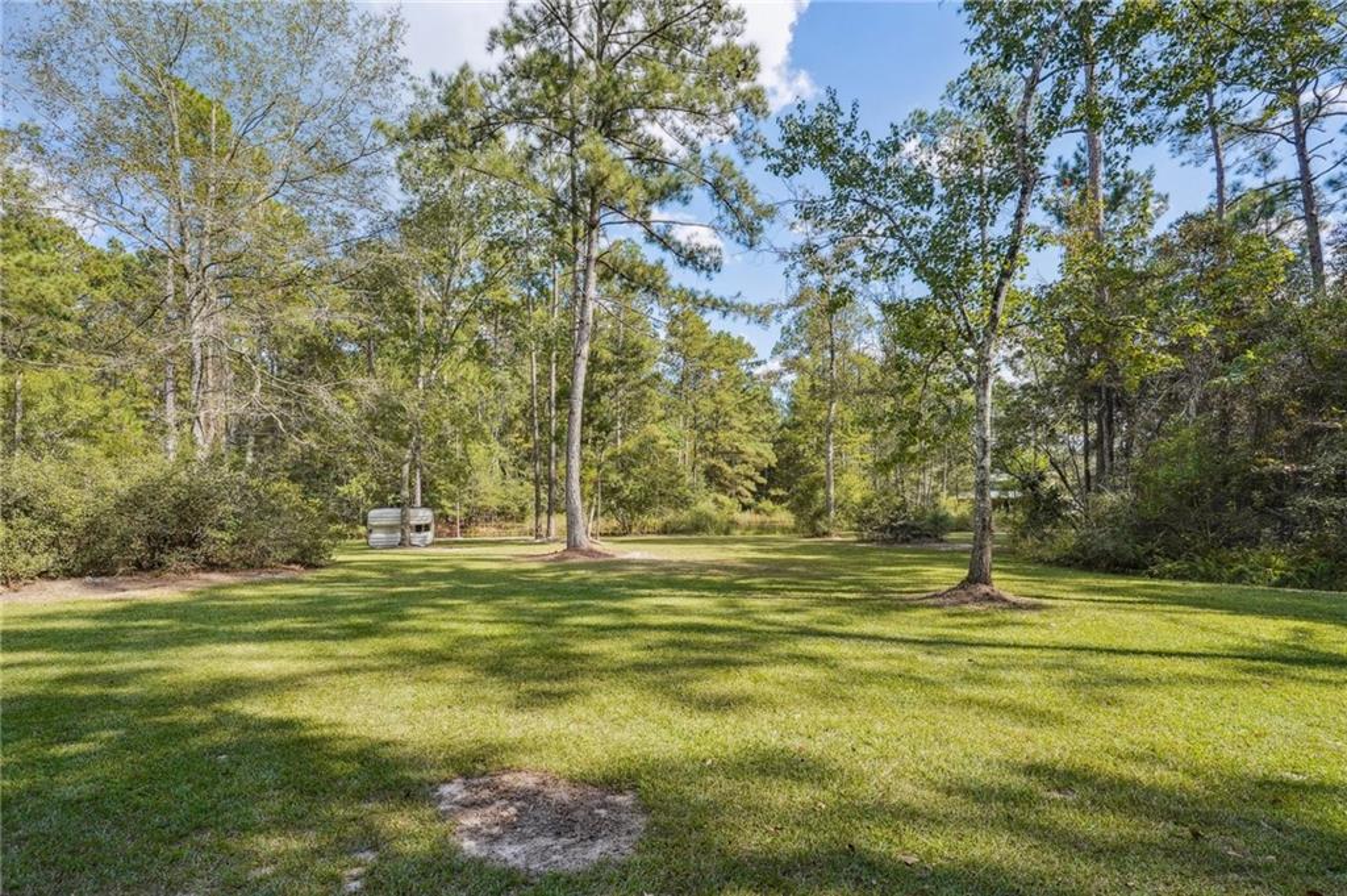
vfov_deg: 70.3
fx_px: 636
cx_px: 674
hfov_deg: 93.3
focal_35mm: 17
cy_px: 448
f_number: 11
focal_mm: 17
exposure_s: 1/400
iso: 800
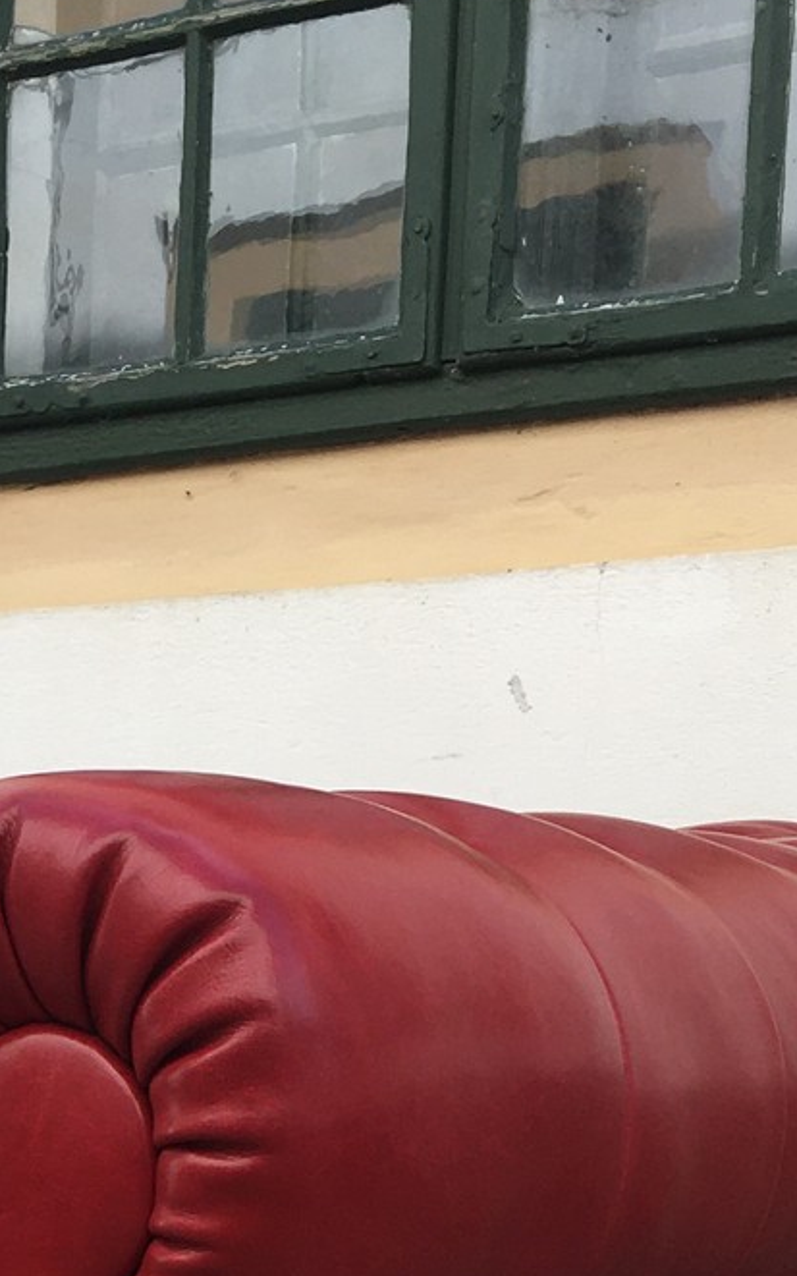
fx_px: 3233
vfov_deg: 21.1
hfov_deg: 13.7
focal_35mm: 93
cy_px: 1438
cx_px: -131
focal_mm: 4.15
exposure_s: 1/549
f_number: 2.2
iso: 25
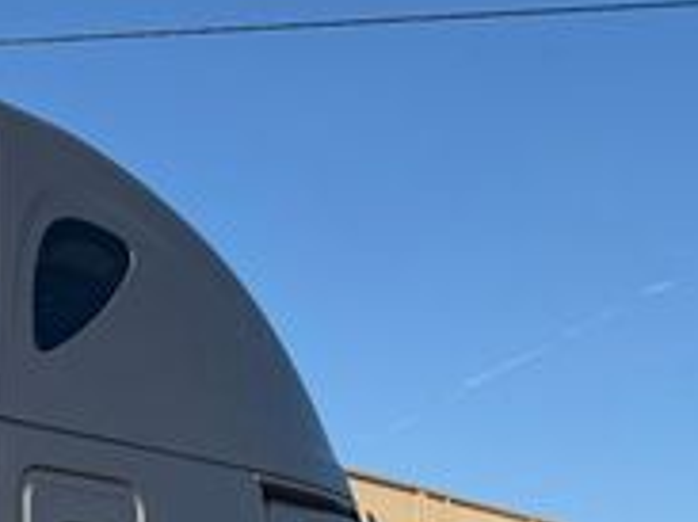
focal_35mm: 84
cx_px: -374
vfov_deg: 15.8
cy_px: 831
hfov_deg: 19.9
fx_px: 1693
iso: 80
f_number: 1.78
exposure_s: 1/4975
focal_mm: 6.76
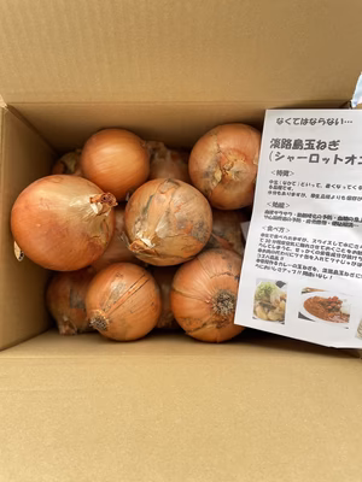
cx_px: 181
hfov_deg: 53.1
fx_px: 363
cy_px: 241
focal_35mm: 26
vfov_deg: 67.3
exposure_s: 1/121
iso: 125
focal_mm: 4.2
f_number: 1.6
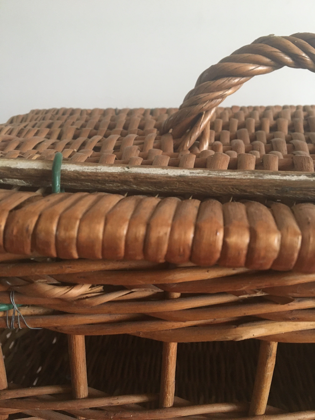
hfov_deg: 48.2
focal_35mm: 29
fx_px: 352
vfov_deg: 61.7
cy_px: 210
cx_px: 158
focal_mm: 4.15
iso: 200
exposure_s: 1/20
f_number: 2.2
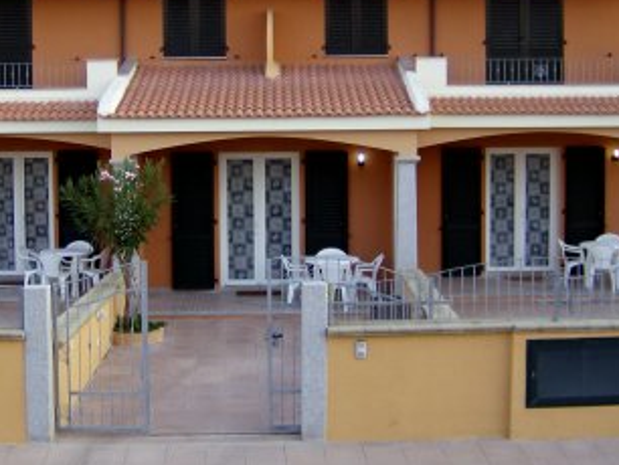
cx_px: 236
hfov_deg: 30.6
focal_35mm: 63
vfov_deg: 23.2
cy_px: 150
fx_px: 1127
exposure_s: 1/105
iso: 100
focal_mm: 6
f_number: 2.8
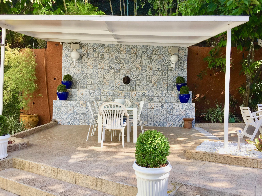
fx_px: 219
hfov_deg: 61.7
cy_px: 98
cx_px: 131
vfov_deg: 48.2
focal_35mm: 29
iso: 32
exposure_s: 1/350
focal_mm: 4.15
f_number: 2.2
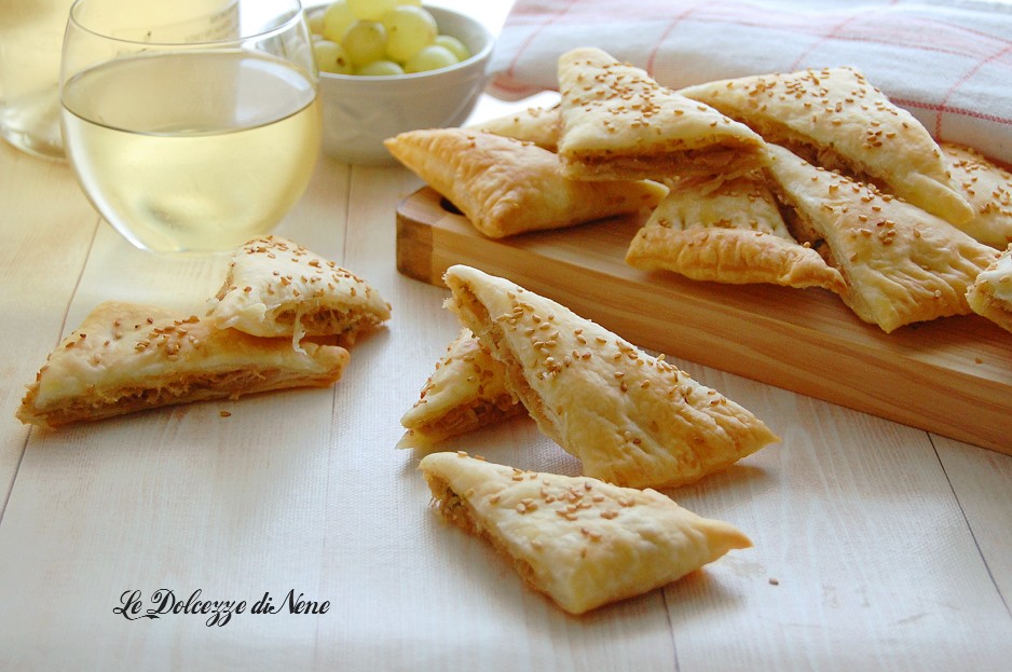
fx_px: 1797
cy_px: 317
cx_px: 522
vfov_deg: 21.2
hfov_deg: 31.5
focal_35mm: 64
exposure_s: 1/40
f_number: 5
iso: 800
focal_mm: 40
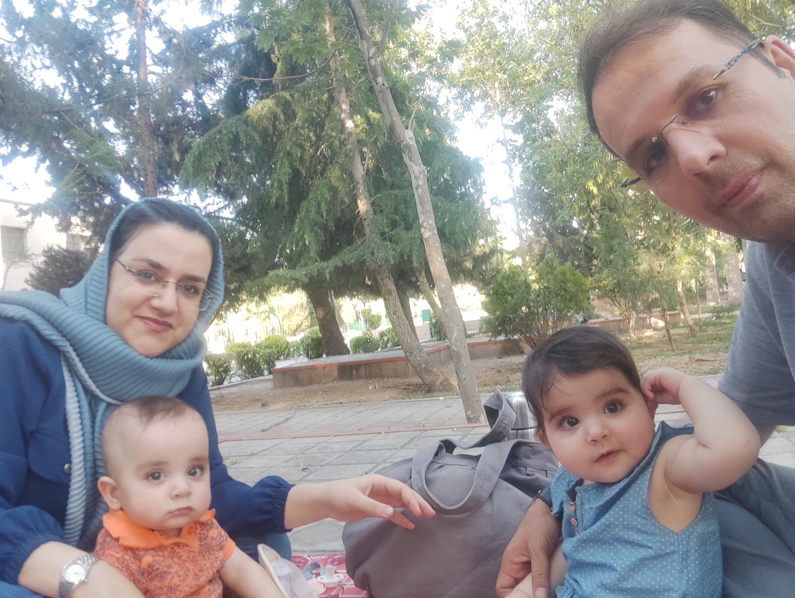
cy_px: 299
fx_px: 460
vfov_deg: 66.0
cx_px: 398
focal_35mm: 20
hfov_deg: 81.7
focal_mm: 3.49
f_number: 2.45
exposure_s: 1/100
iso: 66
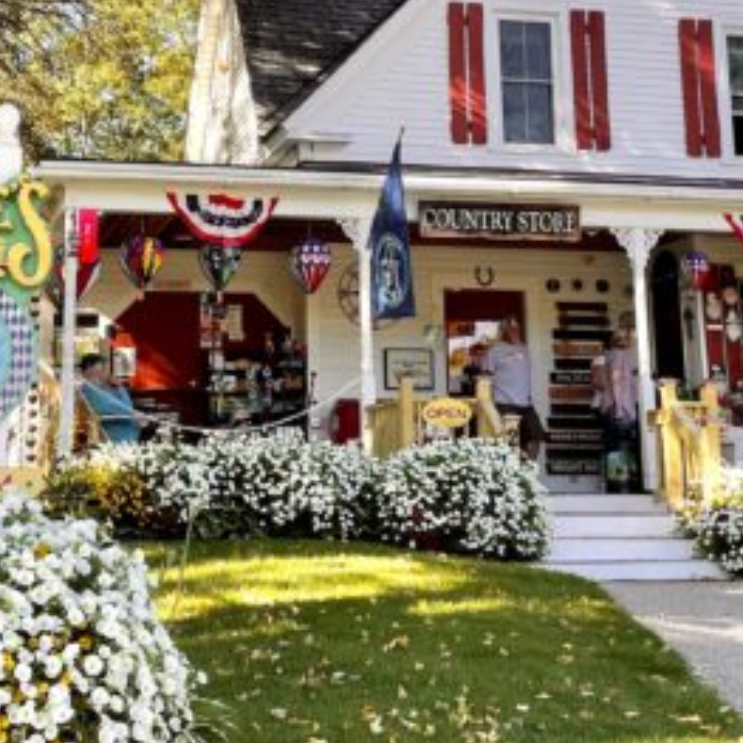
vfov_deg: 25.3
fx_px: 1627
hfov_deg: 25.6
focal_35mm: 67
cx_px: 274
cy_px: 161
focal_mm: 4.2
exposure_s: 1/703
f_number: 1.6
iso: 32
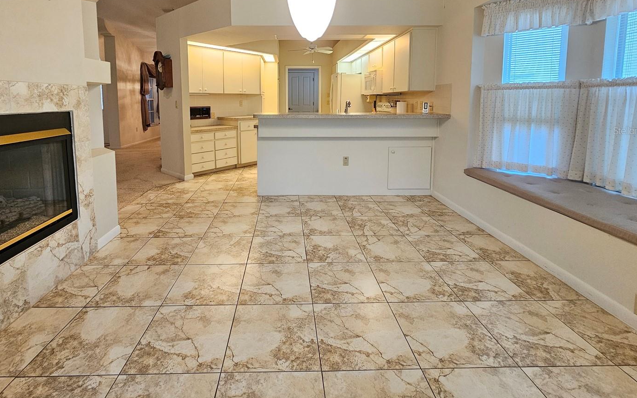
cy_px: 130
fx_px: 278
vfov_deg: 69.1
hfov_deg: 97.5
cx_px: 287
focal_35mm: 16
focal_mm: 2.2
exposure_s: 1/40
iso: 320
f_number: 2.2
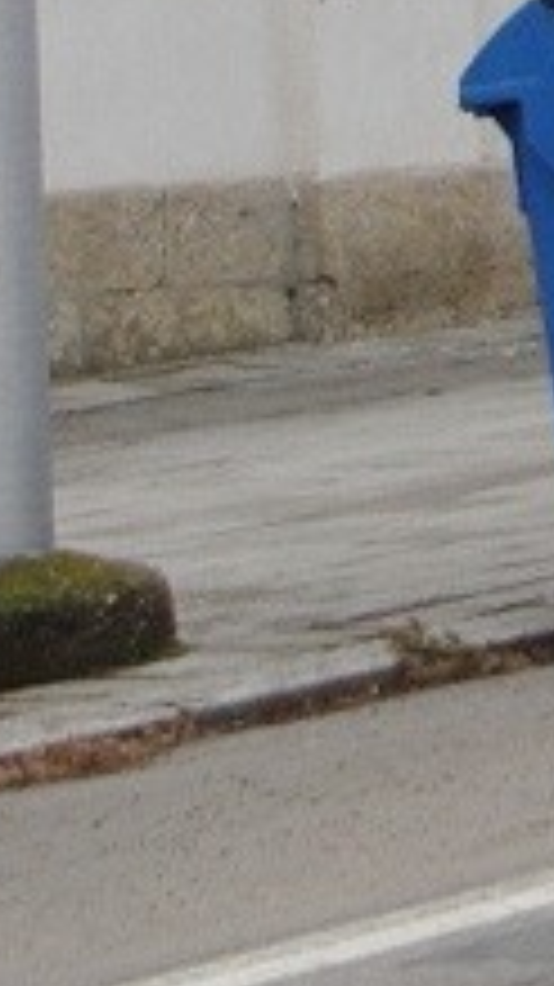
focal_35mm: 385
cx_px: 2486
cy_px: -772
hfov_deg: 3.0
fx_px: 10066
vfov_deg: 5.5
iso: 400
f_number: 8
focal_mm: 45
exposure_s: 1/320
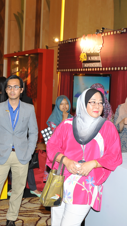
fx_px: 359
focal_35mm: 60
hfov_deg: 20.0
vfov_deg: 34.9
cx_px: 42
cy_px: 113
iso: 800
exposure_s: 1/80
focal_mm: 38
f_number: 5
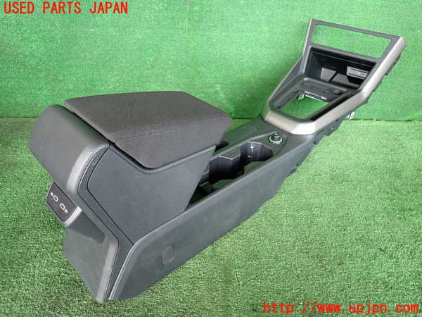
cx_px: 211
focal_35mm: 25
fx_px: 305
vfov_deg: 54.9
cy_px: 158
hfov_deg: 69.4
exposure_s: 1/125
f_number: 2
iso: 400
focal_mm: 4.5
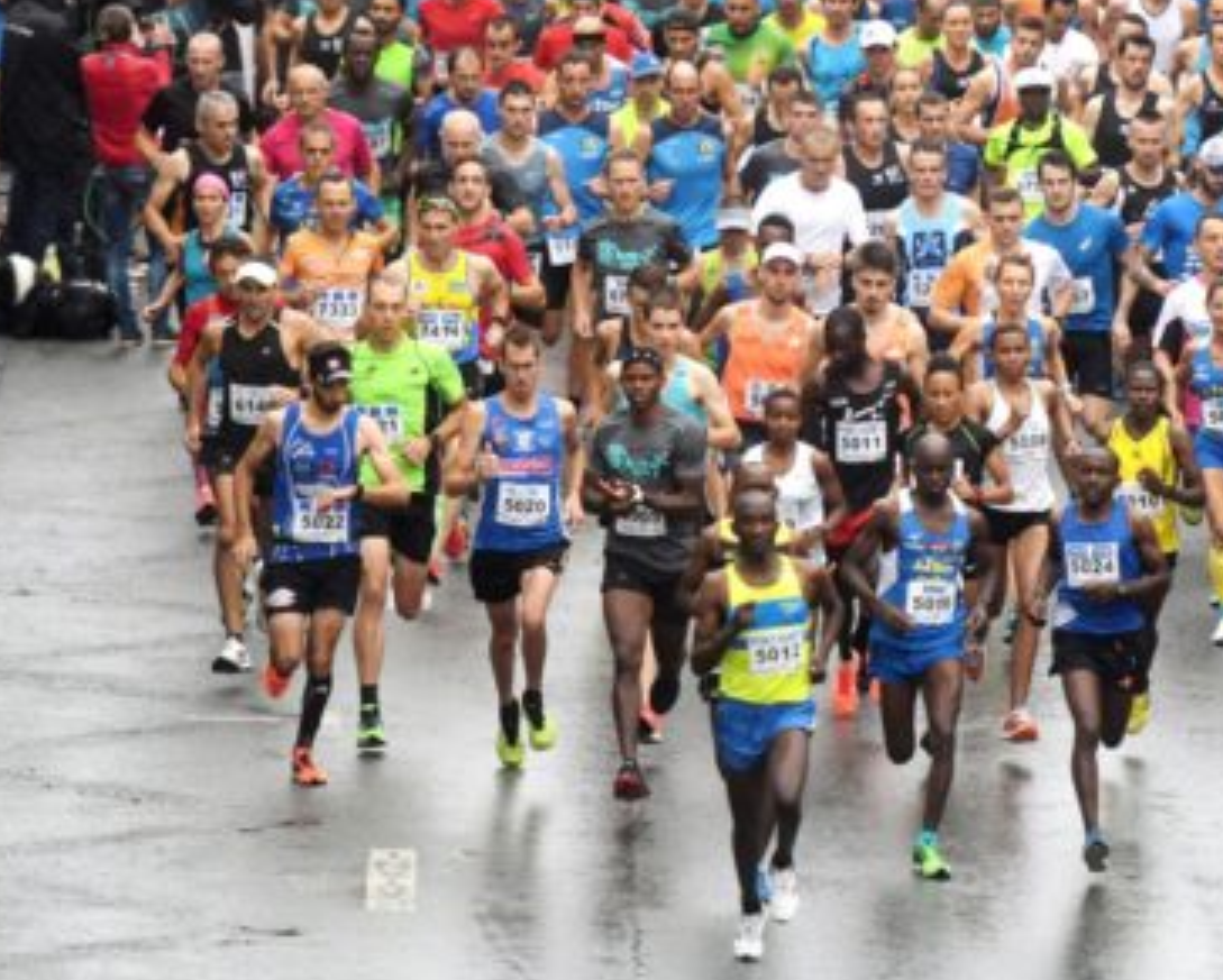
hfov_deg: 4.1
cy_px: 231
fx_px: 17204
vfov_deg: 3.3
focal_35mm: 475
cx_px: 916
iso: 1000
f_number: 2.8
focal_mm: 175
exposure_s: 1/800
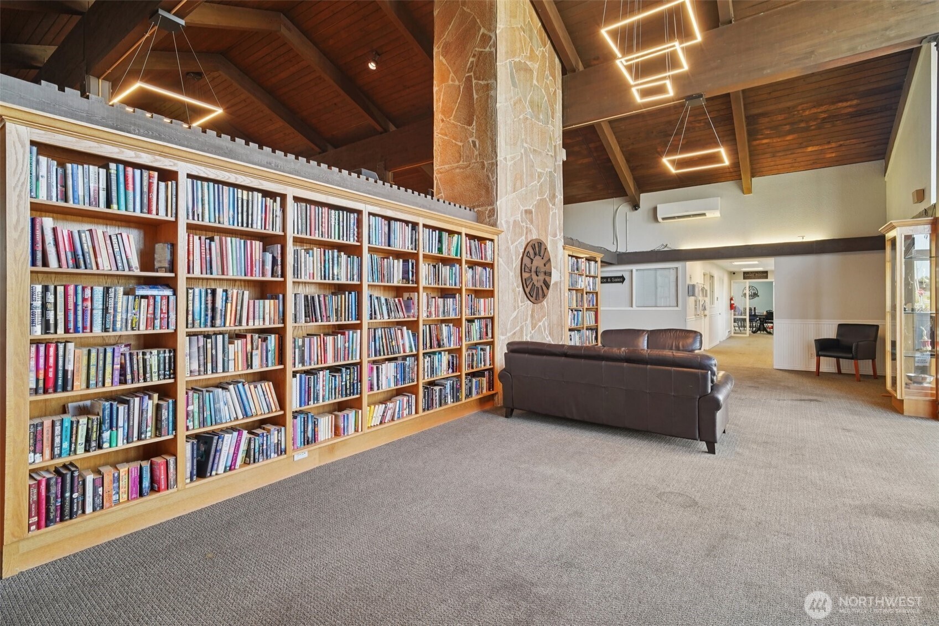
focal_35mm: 16
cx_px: 470
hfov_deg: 96.7
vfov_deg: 73.7
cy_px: 313
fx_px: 417
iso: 1600
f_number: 8
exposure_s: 1/30
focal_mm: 16
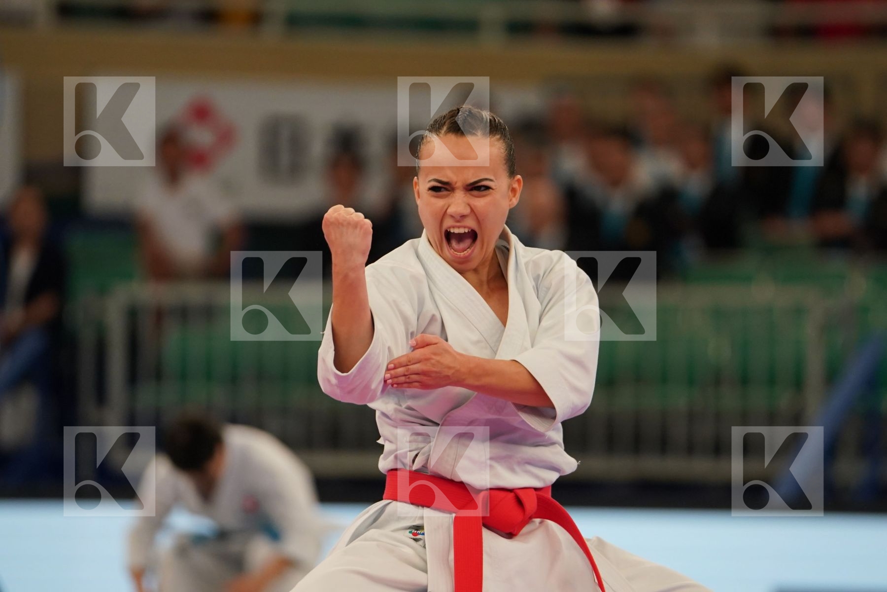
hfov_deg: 6.9
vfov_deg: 4.6
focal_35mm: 297
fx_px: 7317
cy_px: 296
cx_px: 444
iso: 1600
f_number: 2.8
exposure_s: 1/1000
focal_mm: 198
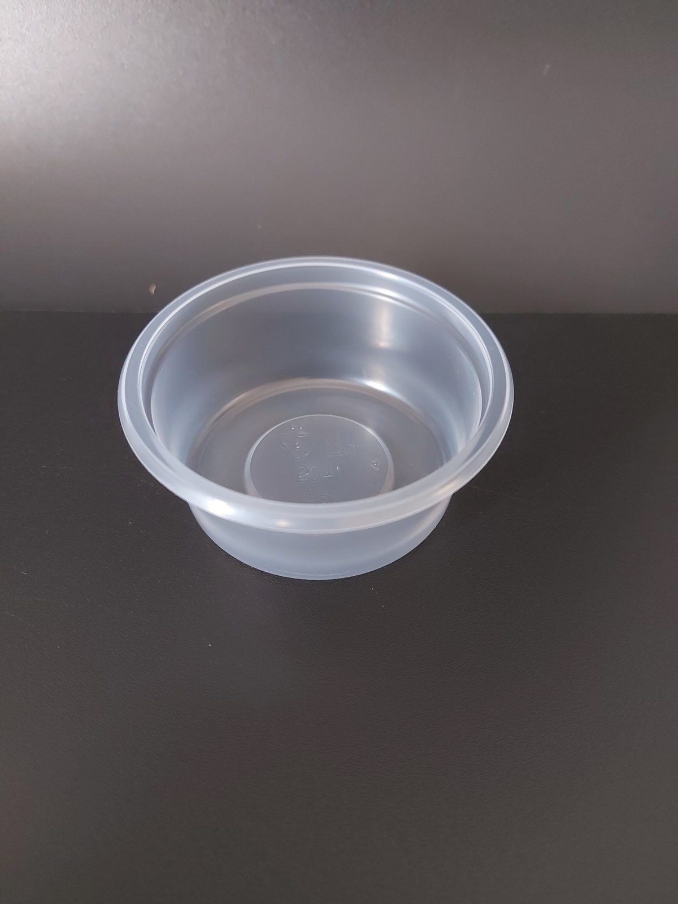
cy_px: 452
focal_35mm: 24
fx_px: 627
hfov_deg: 56.8
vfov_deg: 71.6
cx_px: 339
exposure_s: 1/14
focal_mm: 5.23
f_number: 1.8
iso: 1250
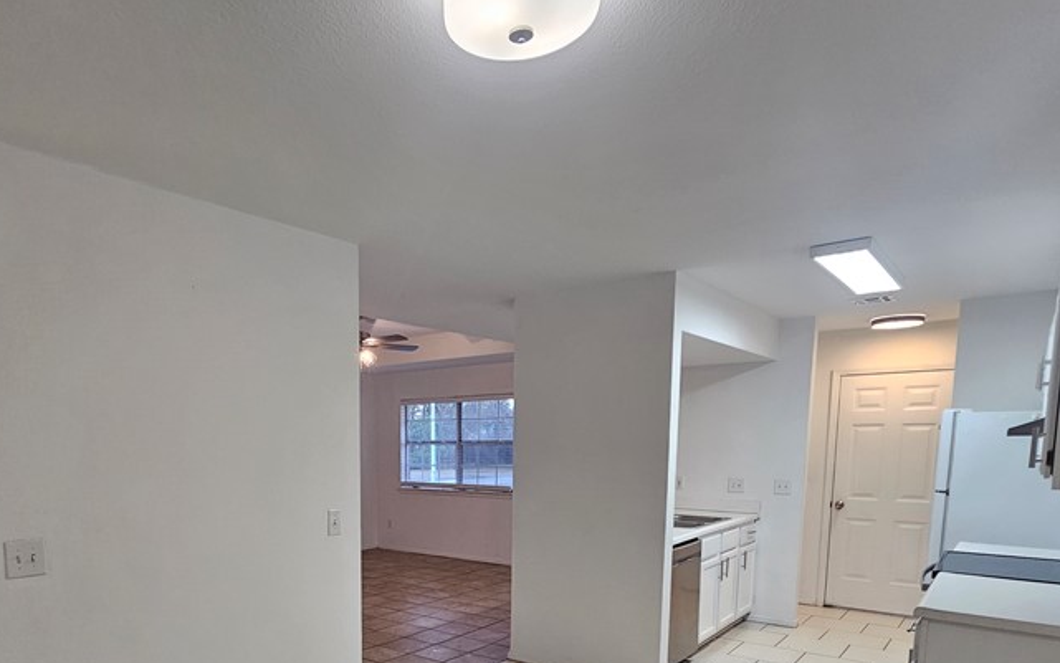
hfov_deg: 78.3
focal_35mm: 22
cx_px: 400
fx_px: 636
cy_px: 527
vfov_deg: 51.7
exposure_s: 1/60
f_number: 2.2
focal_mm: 2.2
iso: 125
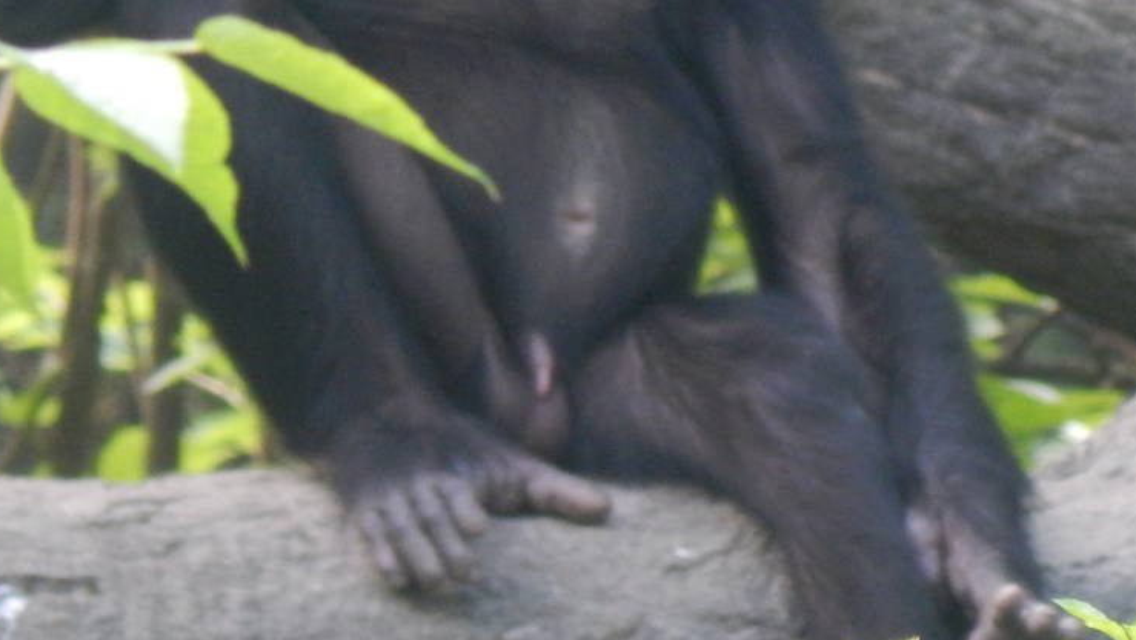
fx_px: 42329
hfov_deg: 1.5
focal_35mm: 1405
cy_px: 98
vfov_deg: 0.9
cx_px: 495
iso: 400
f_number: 5.8
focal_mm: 107.1
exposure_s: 1/80
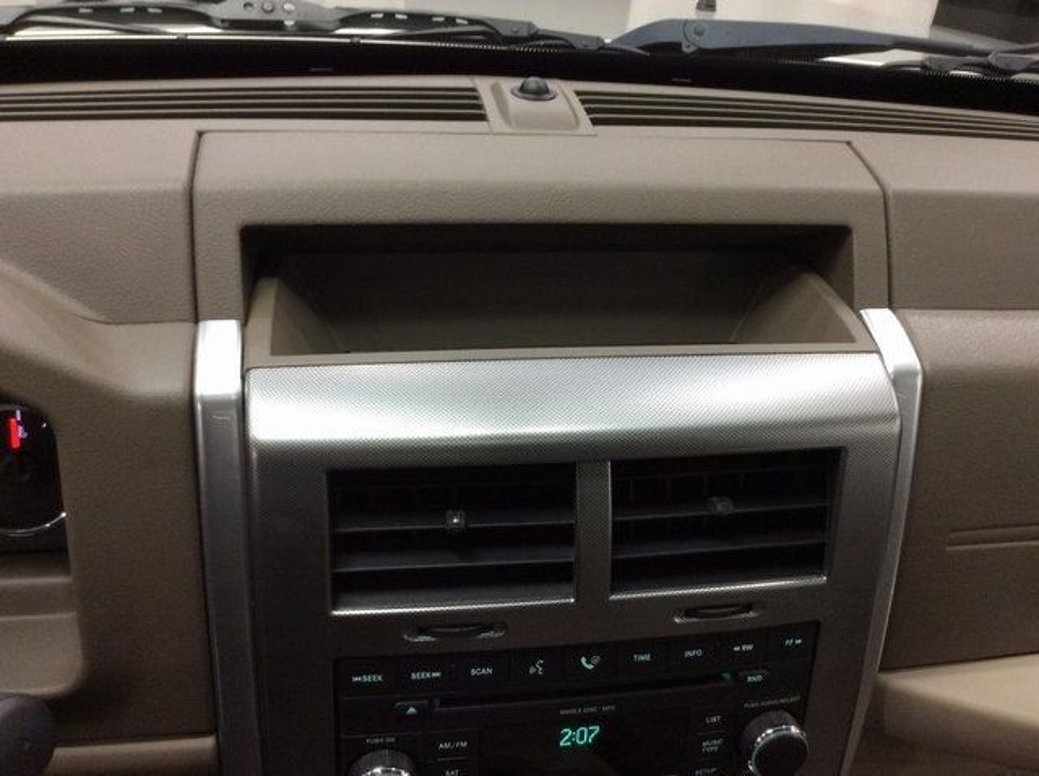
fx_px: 959
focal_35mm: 32
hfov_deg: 56.9
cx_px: 520
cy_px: 388
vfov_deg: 44.1
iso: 100
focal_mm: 3.3
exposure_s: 1/24
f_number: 2.4
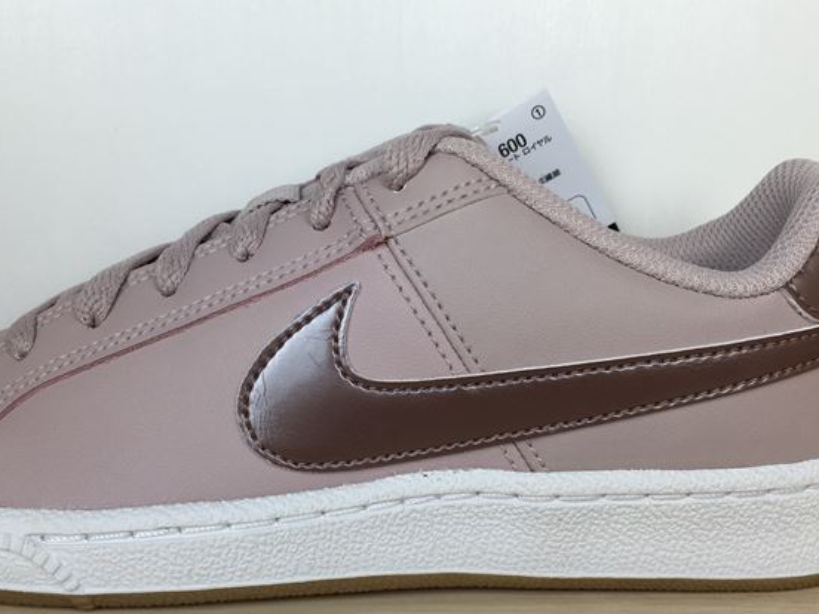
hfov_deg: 44.6
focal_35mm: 42
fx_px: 994
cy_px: 347
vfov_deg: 34.3
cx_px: 334
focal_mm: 4.15
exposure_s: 1/120
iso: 25
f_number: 2.2
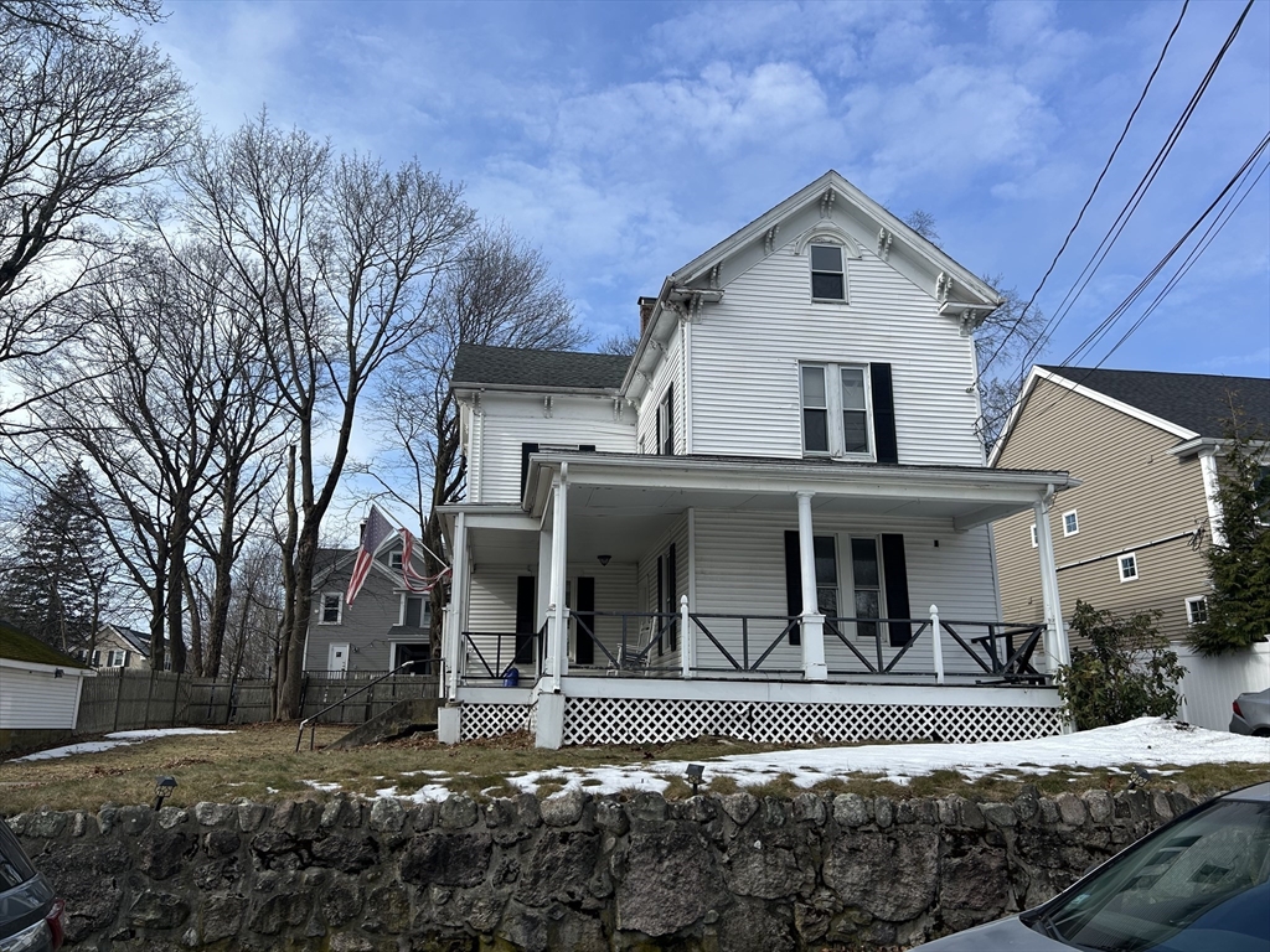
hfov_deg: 67.3
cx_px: 635
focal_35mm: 26
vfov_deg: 53.1
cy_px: 476
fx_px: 954
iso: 50
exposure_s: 1/3571
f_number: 1.5
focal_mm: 5.7
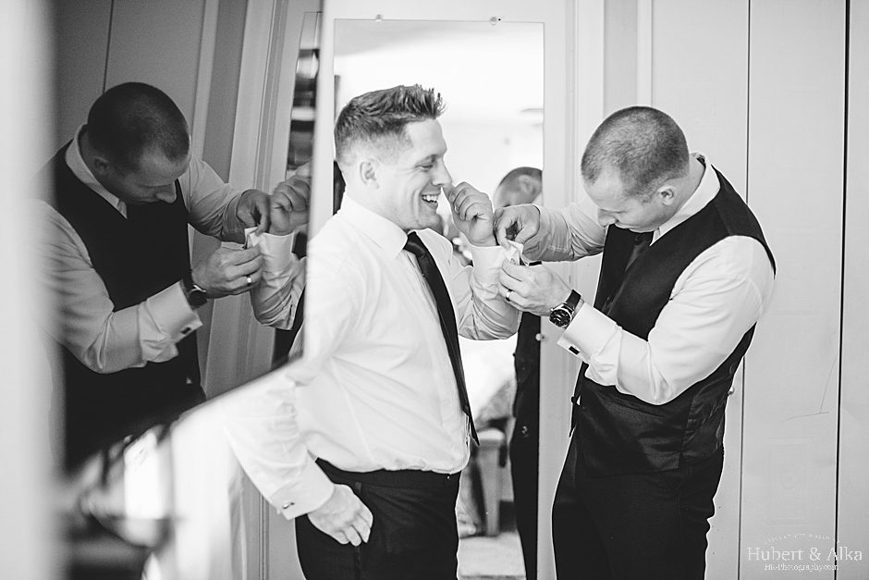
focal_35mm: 50
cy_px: 290
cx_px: 434
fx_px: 1207
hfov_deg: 39.6
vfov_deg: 27.0
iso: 800
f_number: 1.8
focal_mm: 50
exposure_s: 1/200
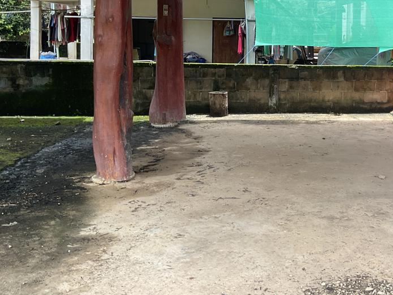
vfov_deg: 29.5
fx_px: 545
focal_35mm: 48
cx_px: 316
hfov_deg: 38.2
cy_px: 53
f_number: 1.8
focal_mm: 3
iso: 16
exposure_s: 1/370
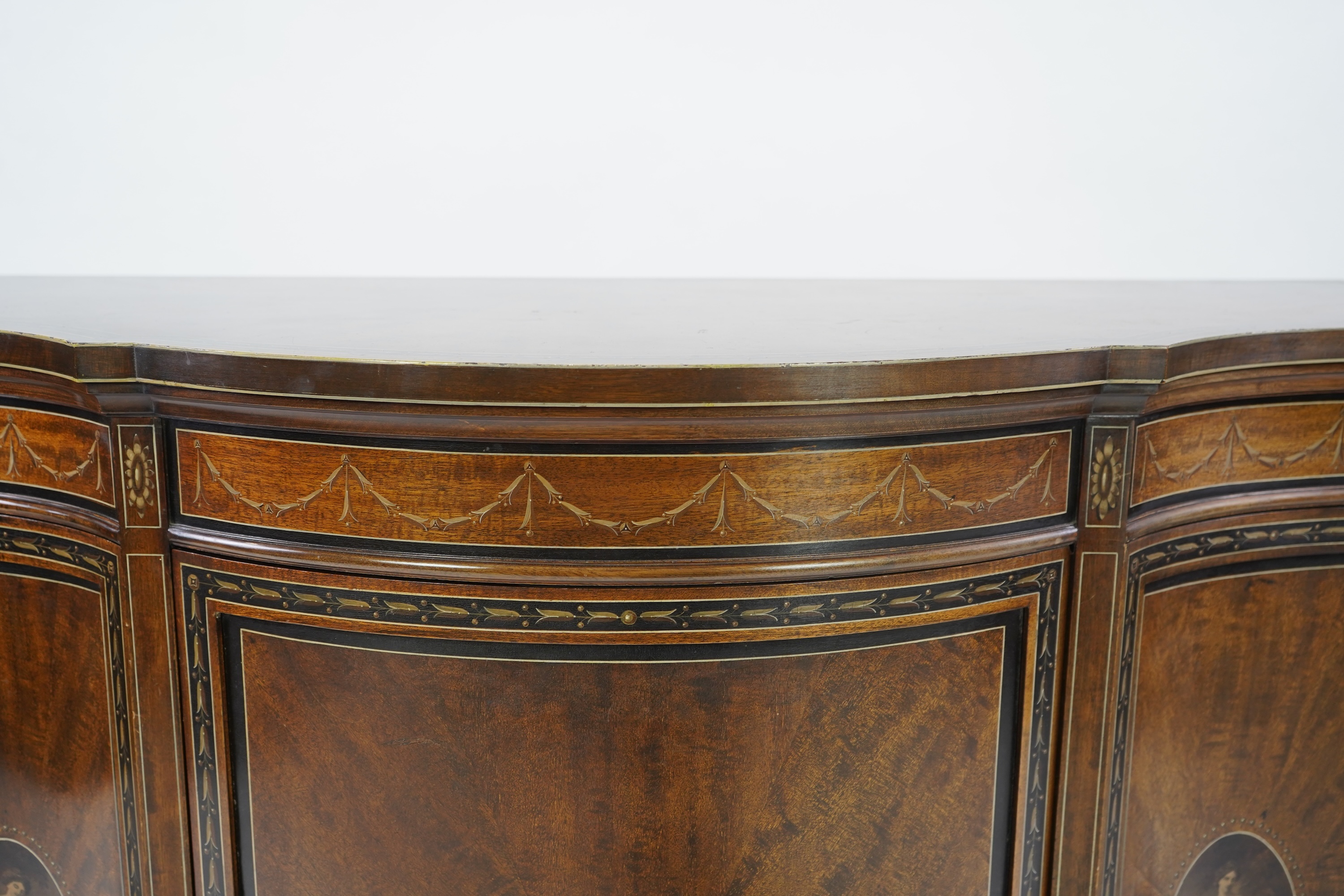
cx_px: 672
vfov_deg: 37.9
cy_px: 448
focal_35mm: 35
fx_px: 1307
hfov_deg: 54.4
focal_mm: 35
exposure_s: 1/60
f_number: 5
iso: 640
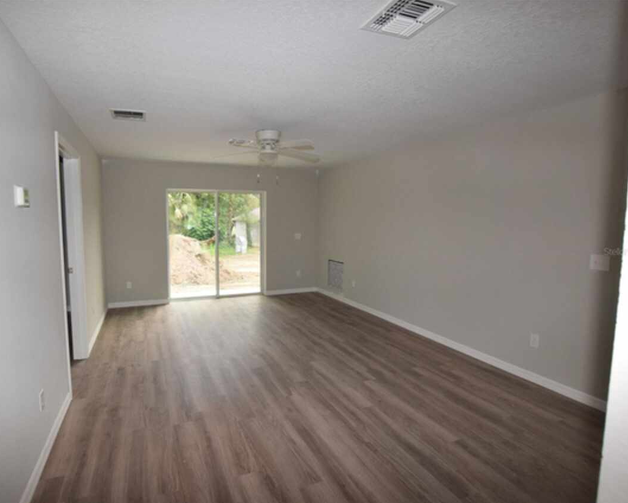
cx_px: 267
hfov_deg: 89.0
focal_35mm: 17
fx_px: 316
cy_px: 252
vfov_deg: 77.0
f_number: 8
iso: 1600
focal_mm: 10
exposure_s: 1/125
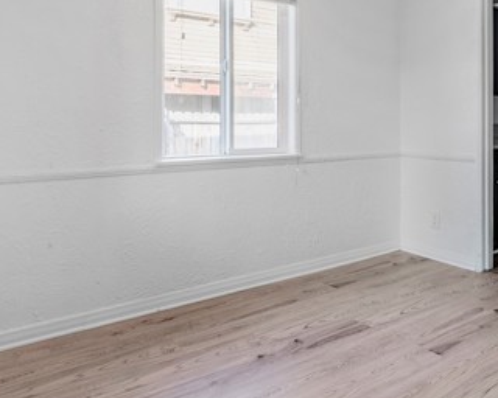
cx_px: 324
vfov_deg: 47.4
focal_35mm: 30
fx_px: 442
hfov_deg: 57.7
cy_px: 119
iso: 100
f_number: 7.1
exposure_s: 1/20
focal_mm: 16
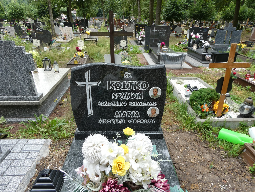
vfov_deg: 56.8
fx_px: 177
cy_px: 96
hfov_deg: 71.6
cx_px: 128
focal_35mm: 24
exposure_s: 1/100
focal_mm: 4.3
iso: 80
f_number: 3.3
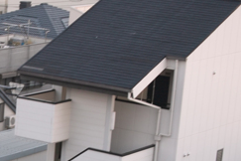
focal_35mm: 173
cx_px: -156
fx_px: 1158
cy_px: 231
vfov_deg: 7.8
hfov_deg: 11.3
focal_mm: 24.2
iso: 200
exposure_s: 1/25
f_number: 2.8
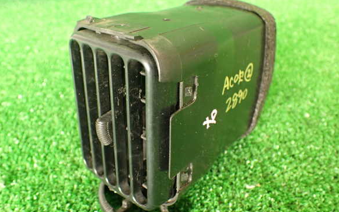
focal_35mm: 35
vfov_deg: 36.2
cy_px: 116
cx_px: 165
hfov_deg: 55.3
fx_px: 323
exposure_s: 1/30
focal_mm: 5.79
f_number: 2.4
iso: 500
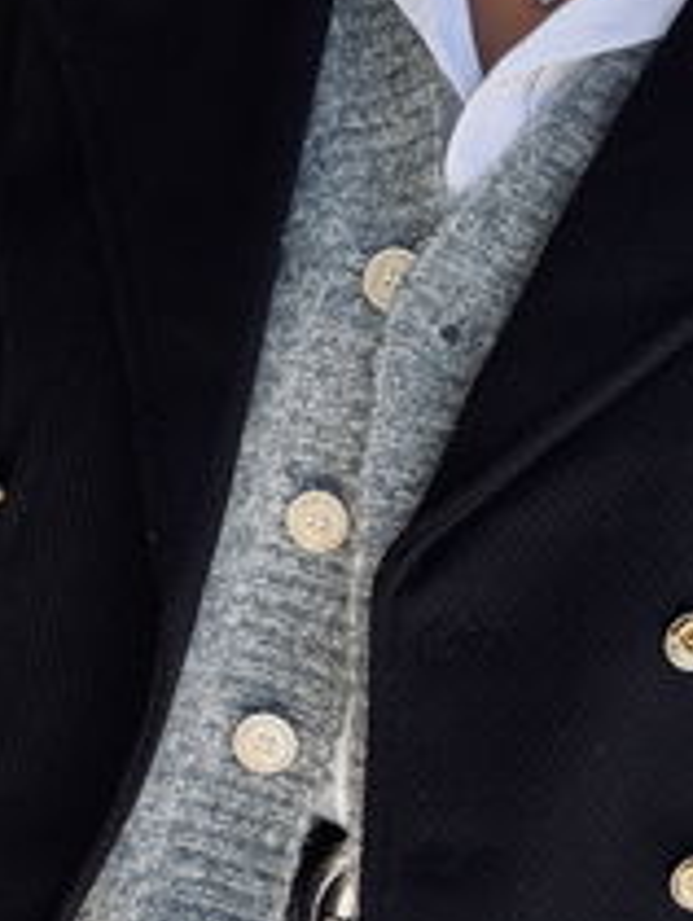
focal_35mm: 76
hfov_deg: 19.3
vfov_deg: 25.6
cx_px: 518
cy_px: 502
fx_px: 2025
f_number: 1.9
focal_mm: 2.71
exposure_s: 1/290
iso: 32
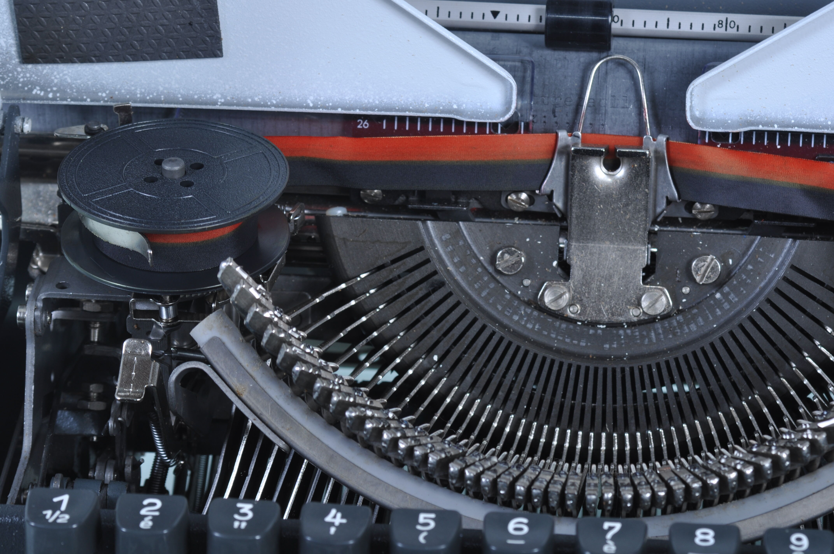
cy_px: 277
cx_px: 417
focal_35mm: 158
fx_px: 3644
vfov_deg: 8.7
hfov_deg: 13.1
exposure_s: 1/160
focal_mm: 105
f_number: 16
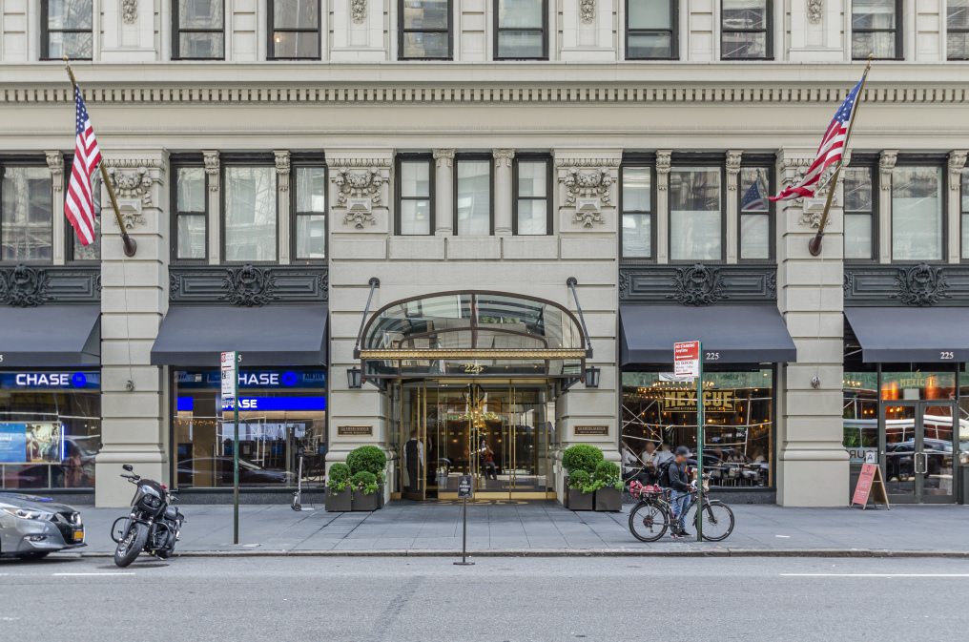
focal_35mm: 30
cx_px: 484
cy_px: 321
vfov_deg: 43.4
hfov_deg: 62.0
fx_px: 806
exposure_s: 1/60
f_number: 8
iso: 200
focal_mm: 20
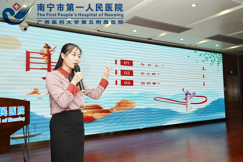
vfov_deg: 42.3
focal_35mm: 31
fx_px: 209
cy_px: 81
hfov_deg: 60.3
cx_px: 122
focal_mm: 31
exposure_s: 1/100
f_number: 5.6
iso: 500
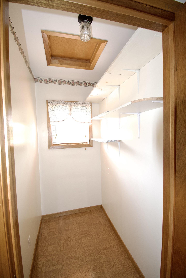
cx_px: 93
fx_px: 116
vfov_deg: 100.4
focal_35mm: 15
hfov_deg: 77.3
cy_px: 139
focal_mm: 10
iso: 400
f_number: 4.5
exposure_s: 1/80
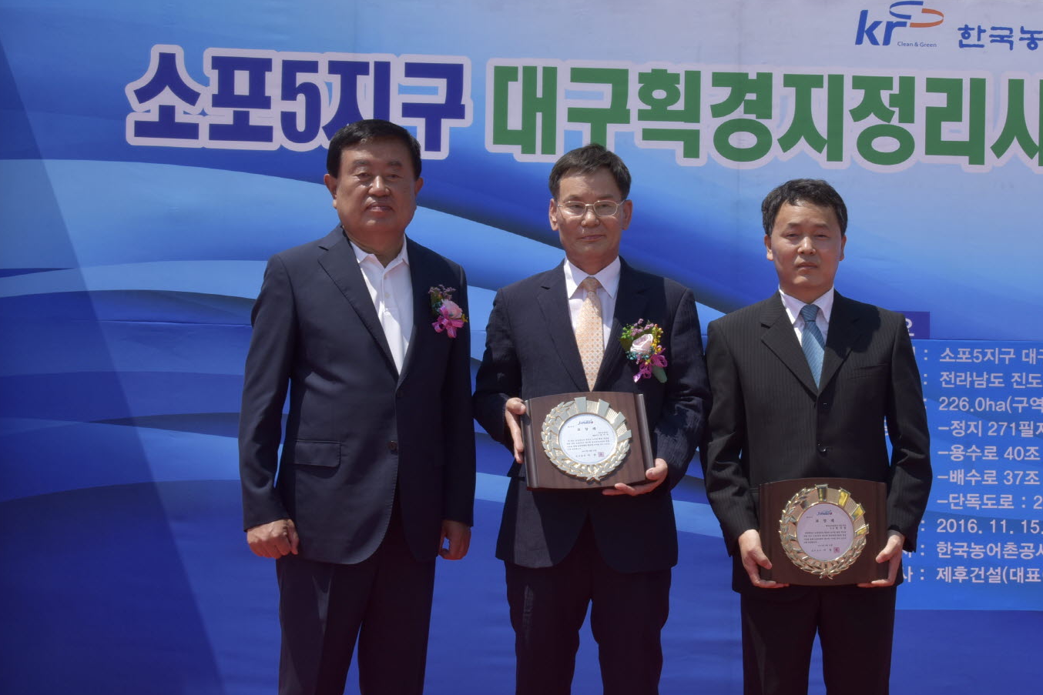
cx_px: 641
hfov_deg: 38.0
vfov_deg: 26.0
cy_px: 328
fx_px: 1507
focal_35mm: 52
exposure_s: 1/125
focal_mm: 32
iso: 320
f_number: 22
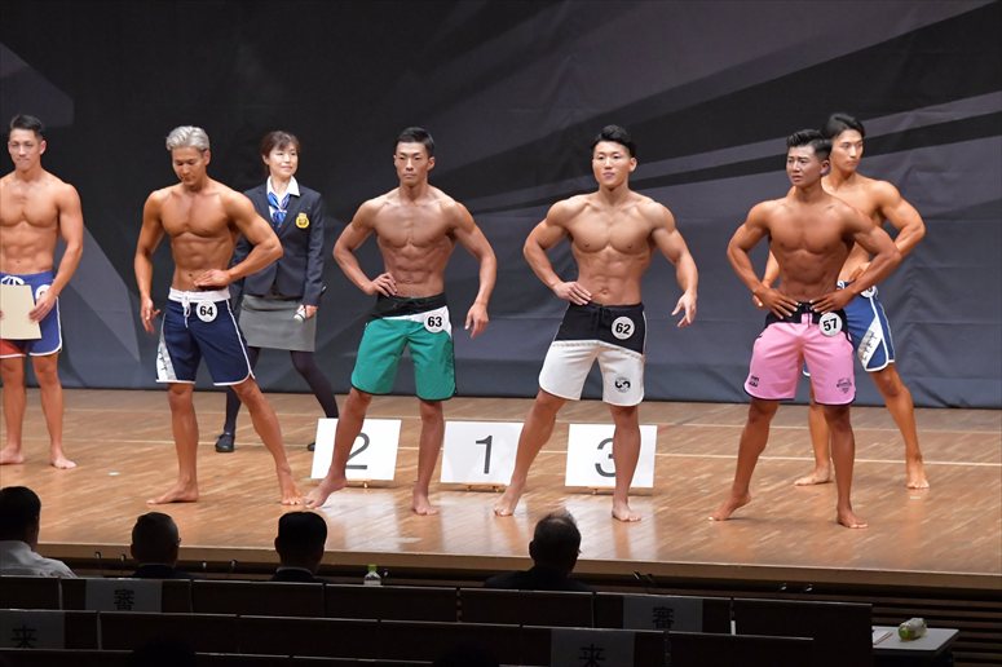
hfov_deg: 11.8
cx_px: 501
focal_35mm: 174
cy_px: 334
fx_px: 4841
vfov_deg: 7.9
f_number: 5.6
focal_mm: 116
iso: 8000
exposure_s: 1/400
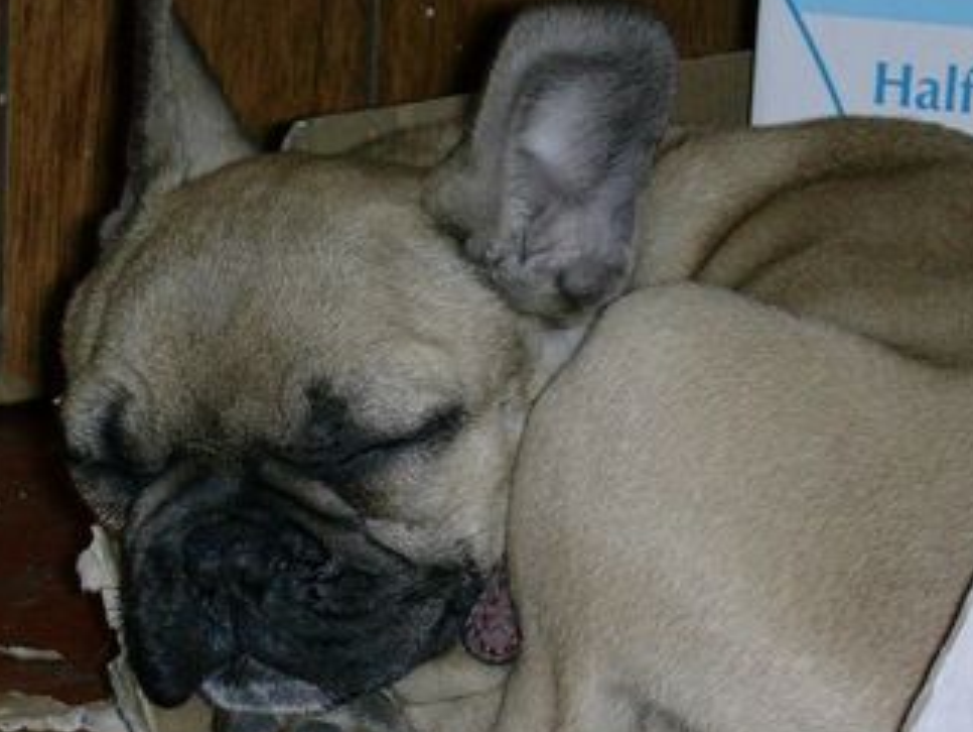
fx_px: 3741
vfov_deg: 11.2
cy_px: 481
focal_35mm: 133
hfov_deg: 14.8
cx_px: 462
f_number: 3.6
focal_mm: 10.2
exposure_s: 1/64
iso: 70
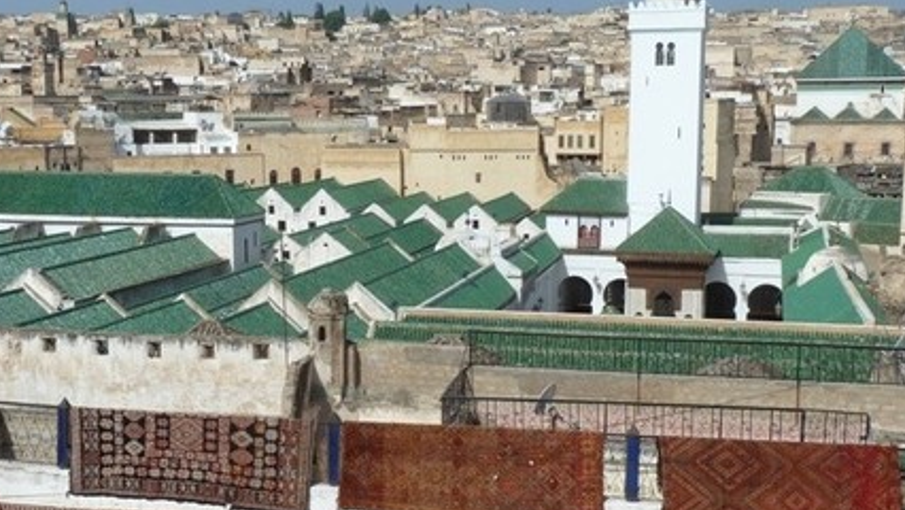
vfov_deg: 23.5
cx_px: 356
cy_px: 322
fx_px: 1224
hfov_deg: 40.4
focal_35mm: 51
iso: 80
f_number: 4.5
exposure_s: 1/1000
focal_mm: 5.3
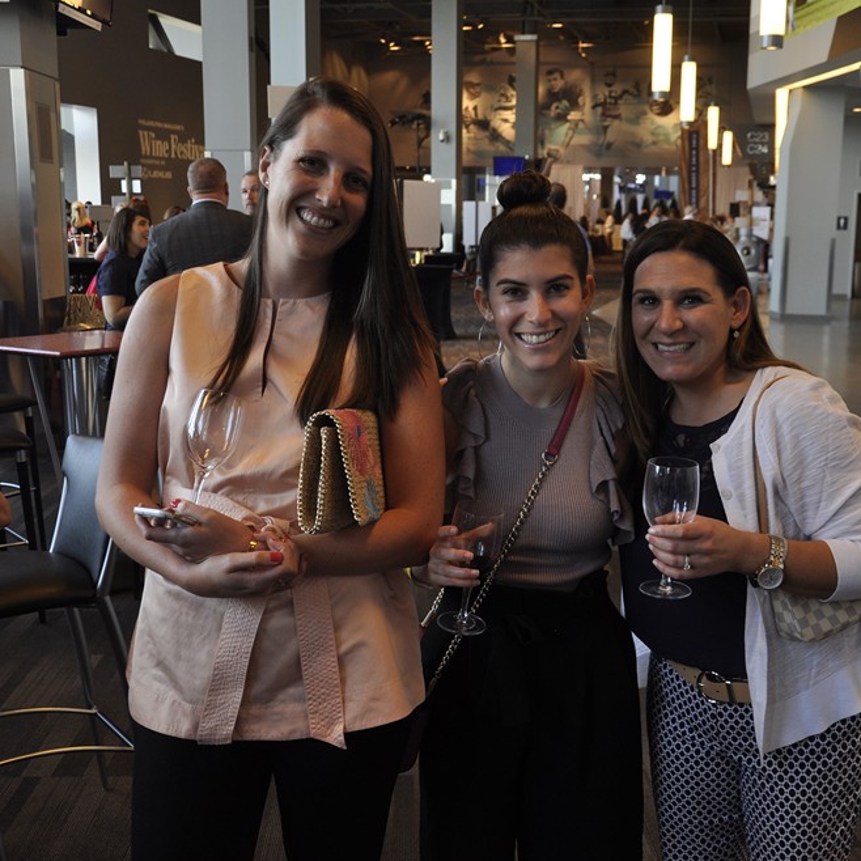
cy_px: 433
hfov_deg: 41.1
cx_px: 497
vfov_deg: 41.3
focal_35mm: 41
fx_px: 1144
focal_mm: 21
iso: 400
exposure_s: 1/60
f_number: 5
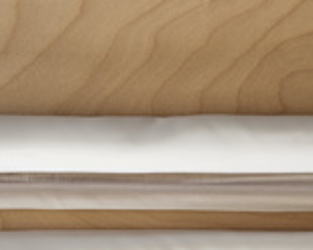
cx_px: 104
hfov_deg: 36.3
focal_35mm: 51
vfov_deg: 29.4
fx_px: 472
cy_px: 174
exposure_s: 1/100
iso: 64
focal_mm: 5.4
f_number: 1.8
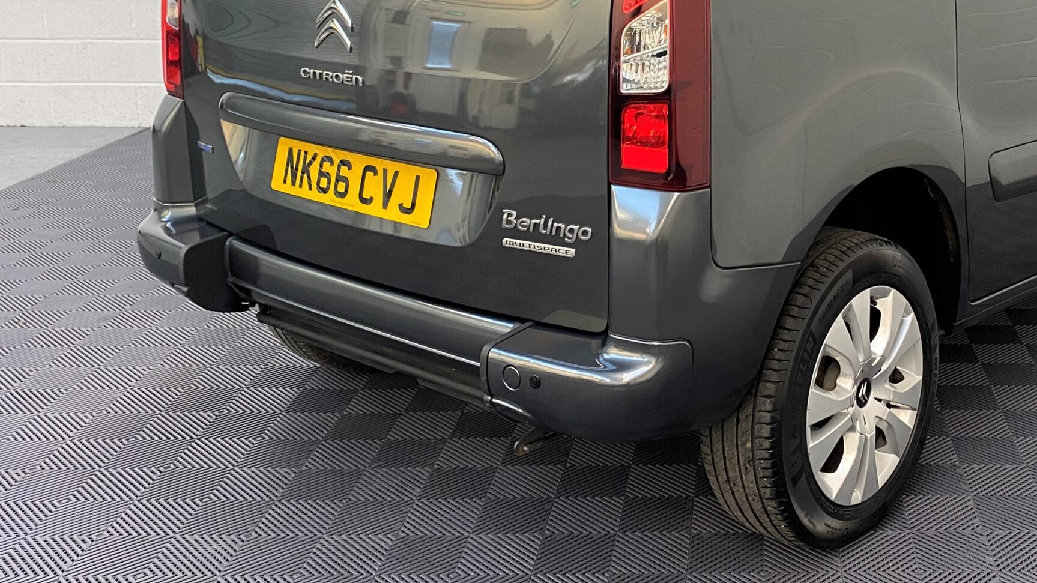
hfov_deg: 47.3
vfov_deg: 27.4
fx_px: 1155
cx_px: 721
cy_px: 61
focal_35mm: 42
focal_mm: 4.25
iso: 80
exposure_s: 1/50
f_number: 1.8
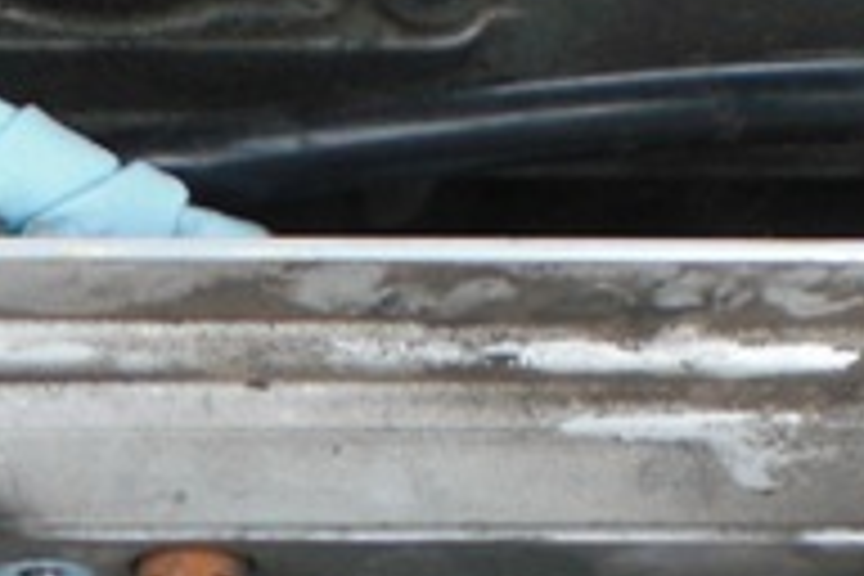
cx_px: 63
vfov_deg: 8.2
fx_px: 3960
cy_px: 702
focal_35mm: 165
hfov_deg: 12.3
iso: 100
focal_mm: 6.3
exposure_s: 1/80
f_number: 3.1
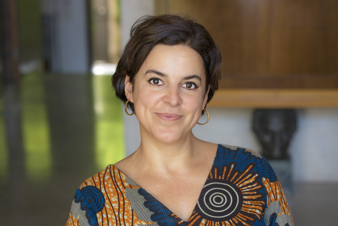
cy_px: 113
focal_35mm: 85
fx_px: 798
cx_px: 169
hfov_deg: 23.9
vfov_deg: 16.1
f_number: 4.5
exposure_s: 1/100
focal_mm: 85
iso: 500
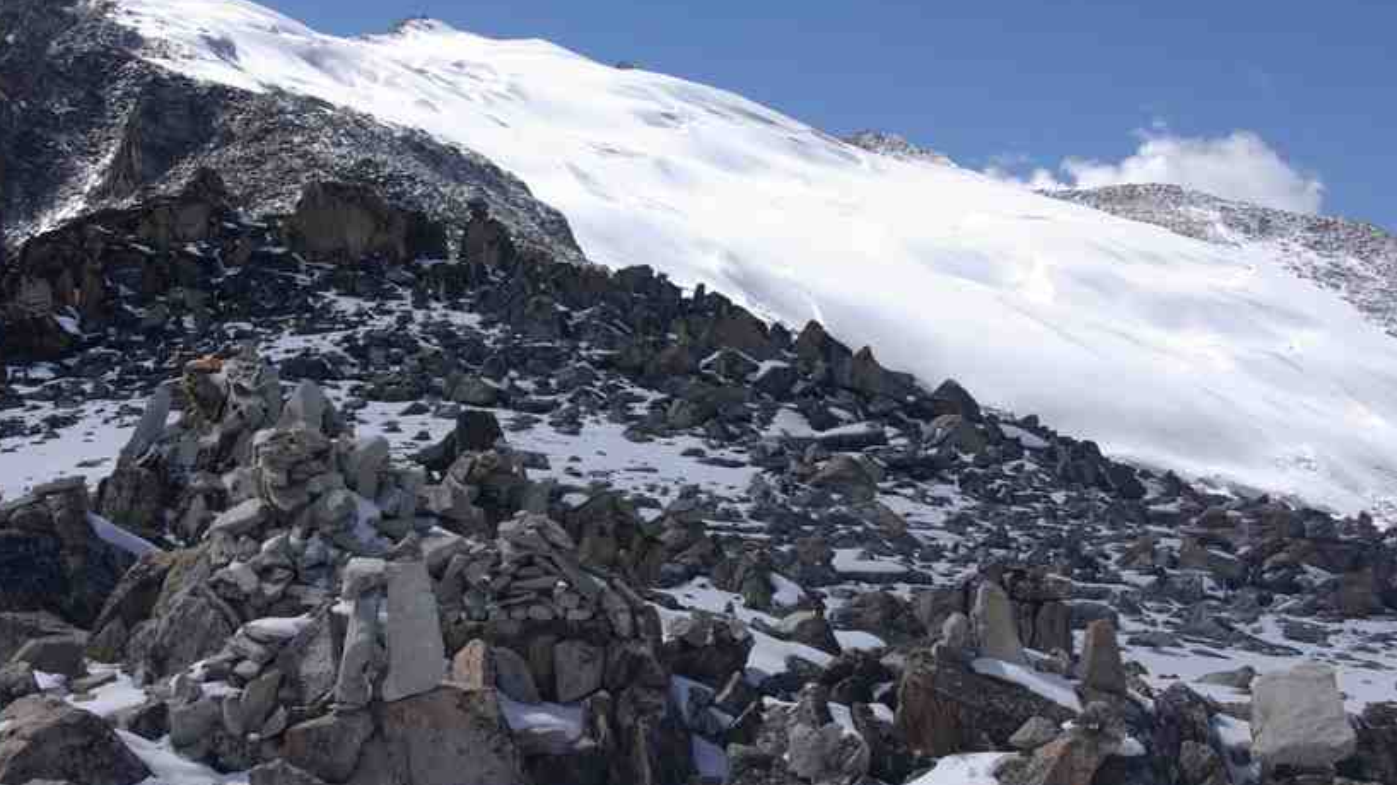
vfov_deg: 20.1
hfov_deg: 35.0
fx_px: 2209
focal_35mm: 60
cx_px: 587
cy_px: 259
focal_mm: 31
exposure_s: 1/350
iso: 100
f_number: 8
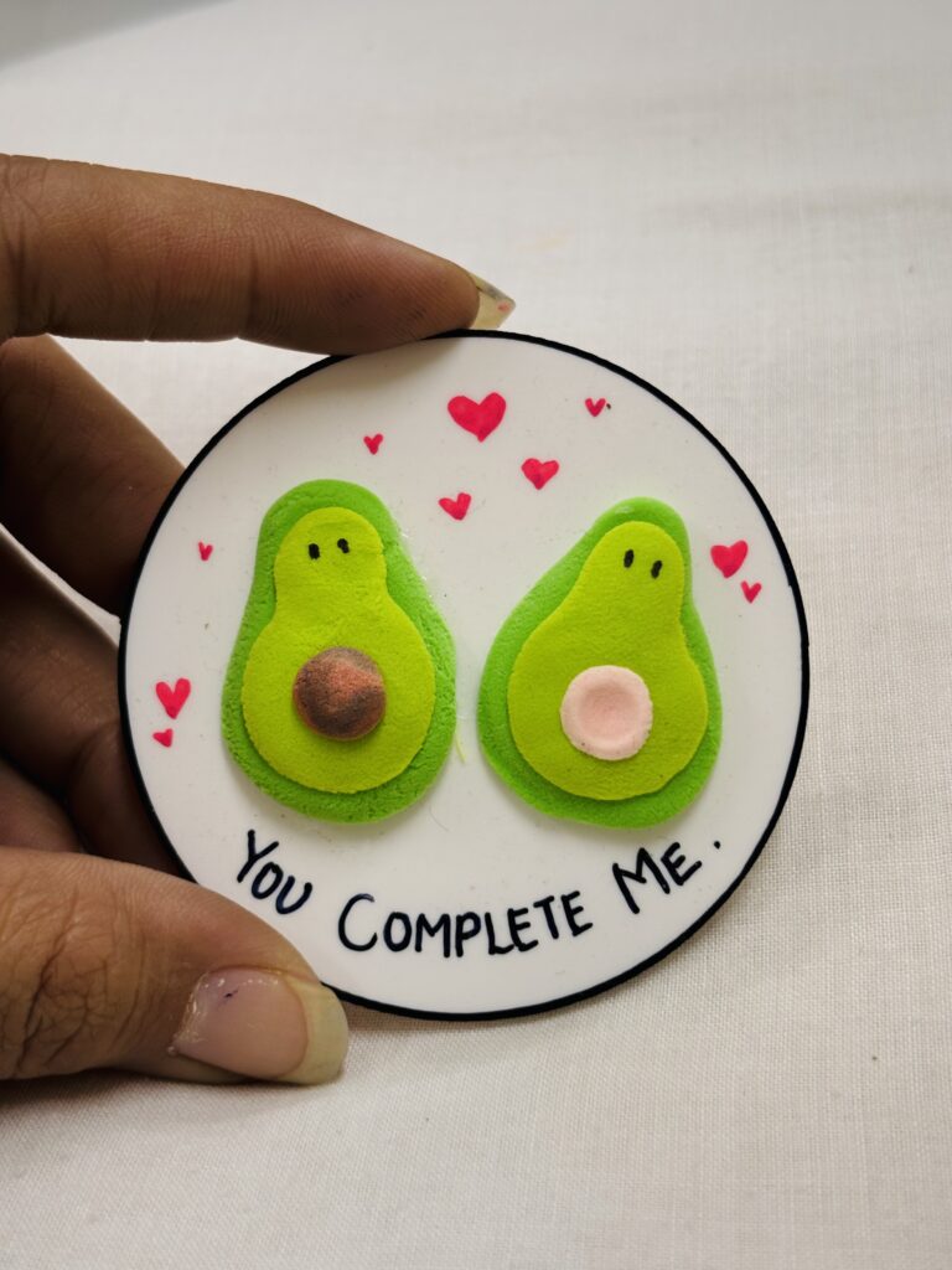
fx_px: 1907
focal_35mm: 52
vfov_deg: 36.8
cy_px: 635
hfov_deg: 28.0
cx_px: 476
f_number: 1.6
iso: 50
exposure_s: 1/50
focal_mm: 5.96
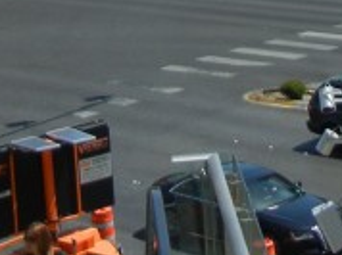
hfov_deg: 11.4
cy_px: -451
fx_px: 1707
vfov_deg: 7.7
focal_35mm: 173
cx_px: 307
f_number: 7
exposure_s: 1/450
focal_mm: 5.4
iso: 160
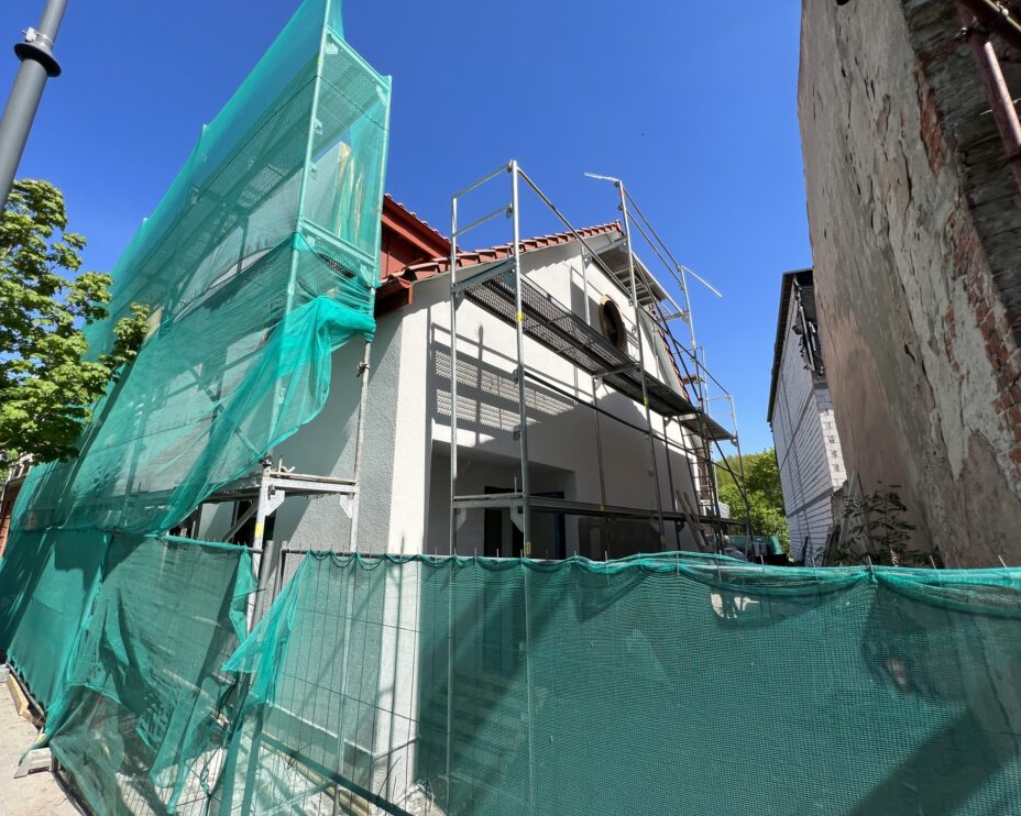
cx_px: 483
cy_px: 411
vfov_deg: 88.0
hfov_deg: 100.6
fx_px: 423
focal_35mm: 14
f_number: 1.8
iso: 32
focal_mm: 1.57
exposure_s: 1/1597
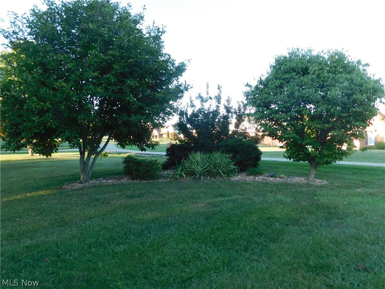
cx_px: 192
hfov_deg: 73.9
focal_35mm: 23
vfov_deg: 58.9
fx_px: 256
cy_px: 144
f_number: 3
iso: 125
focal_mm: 4
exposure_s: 1/125
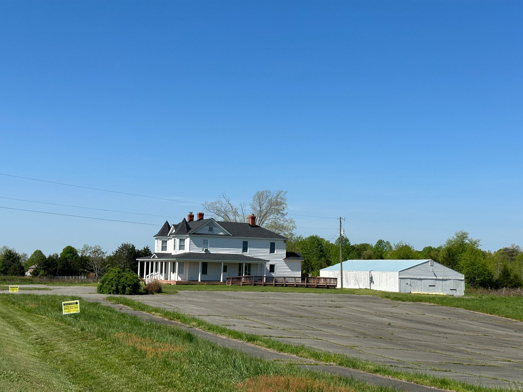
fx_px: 725
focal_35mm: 48
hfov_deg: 39.7
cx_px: 262
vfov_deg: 30.3
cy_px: 196
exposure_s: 1/5556
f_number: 1.78
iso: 64
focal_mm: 6.86
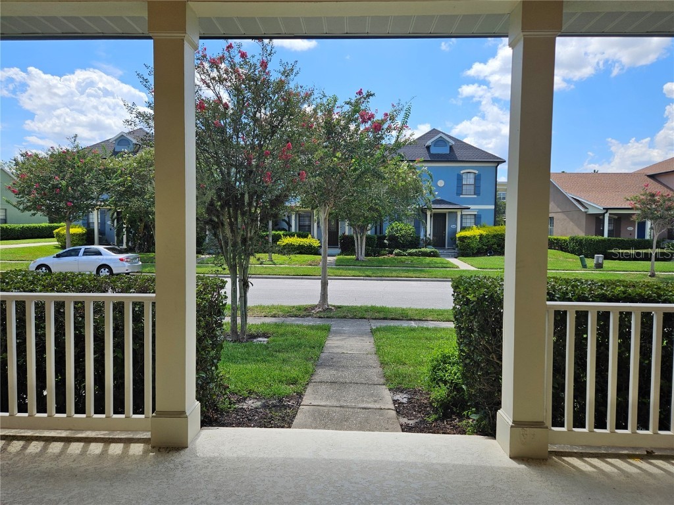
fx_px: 448
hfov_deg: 73.9
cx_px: 337
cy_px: 252
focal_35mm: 23
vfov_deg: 58.9
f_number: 1.8
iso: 40
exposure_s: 1/2000
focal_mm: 5.4
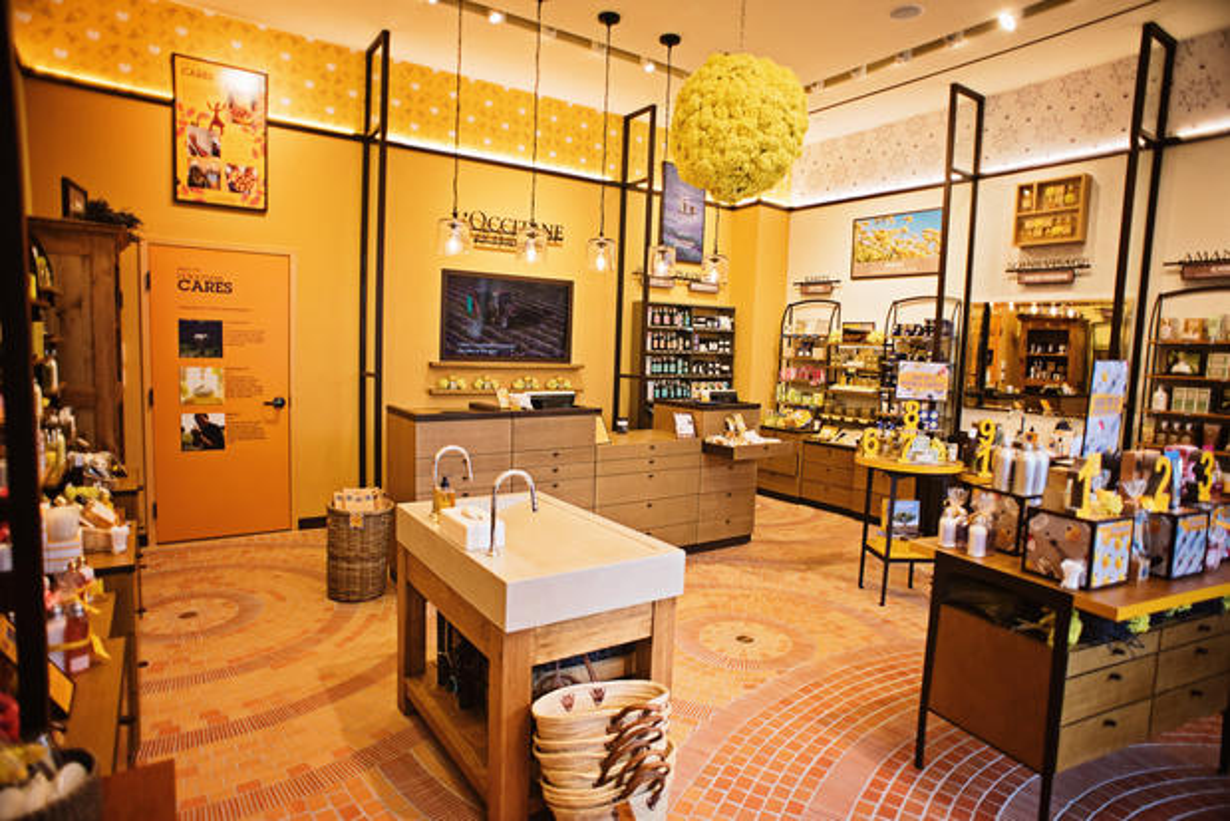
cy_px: 410
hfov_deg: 84.0
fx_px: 683
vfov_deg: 62.0
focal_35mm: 20
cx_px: 615
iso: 1000
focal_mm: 20
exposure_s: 1/500
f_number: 2.8
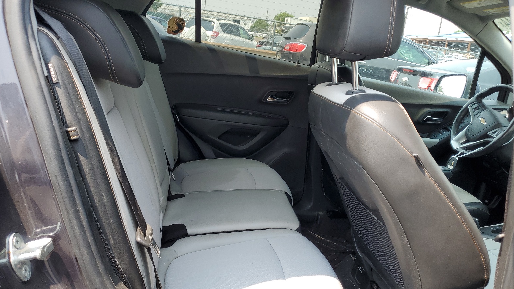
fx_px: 395
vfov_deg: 40.1
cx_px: 260
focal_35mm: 29
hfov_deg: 66.1
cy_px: 132
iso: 50
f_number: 1.5
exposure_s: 1/455
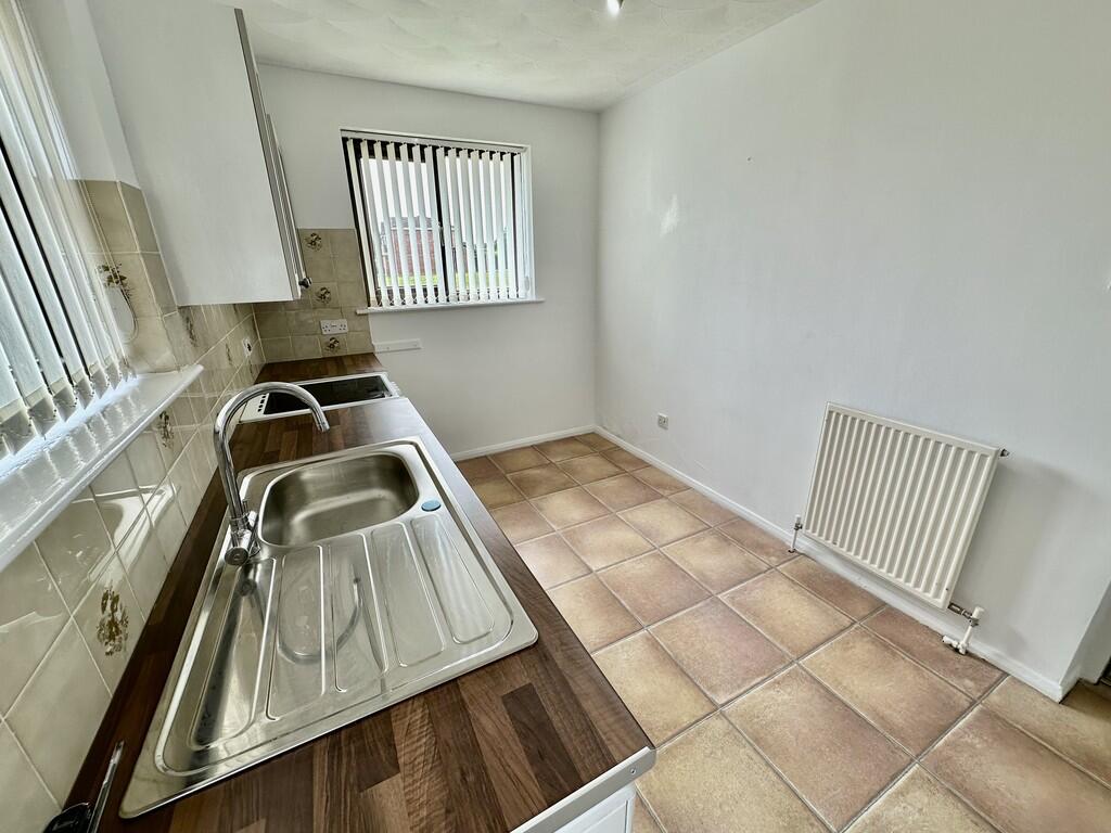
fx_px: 449
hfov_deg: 102.1
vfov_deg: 85.7
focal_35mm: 14
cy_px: 416
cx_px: 556
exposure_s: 1/100
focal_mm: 2.22
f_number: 2.2
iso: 40
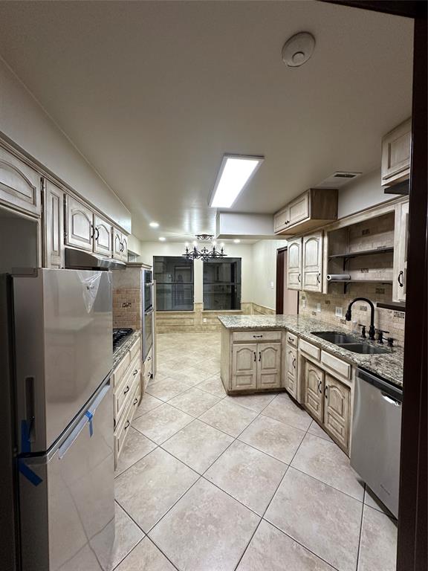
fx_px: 231
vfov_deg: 102.1
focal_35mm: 14
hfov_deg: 85.7
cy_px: 286
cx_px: 214
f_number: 2.2
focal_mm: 2.22
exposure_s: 1/120
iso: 200
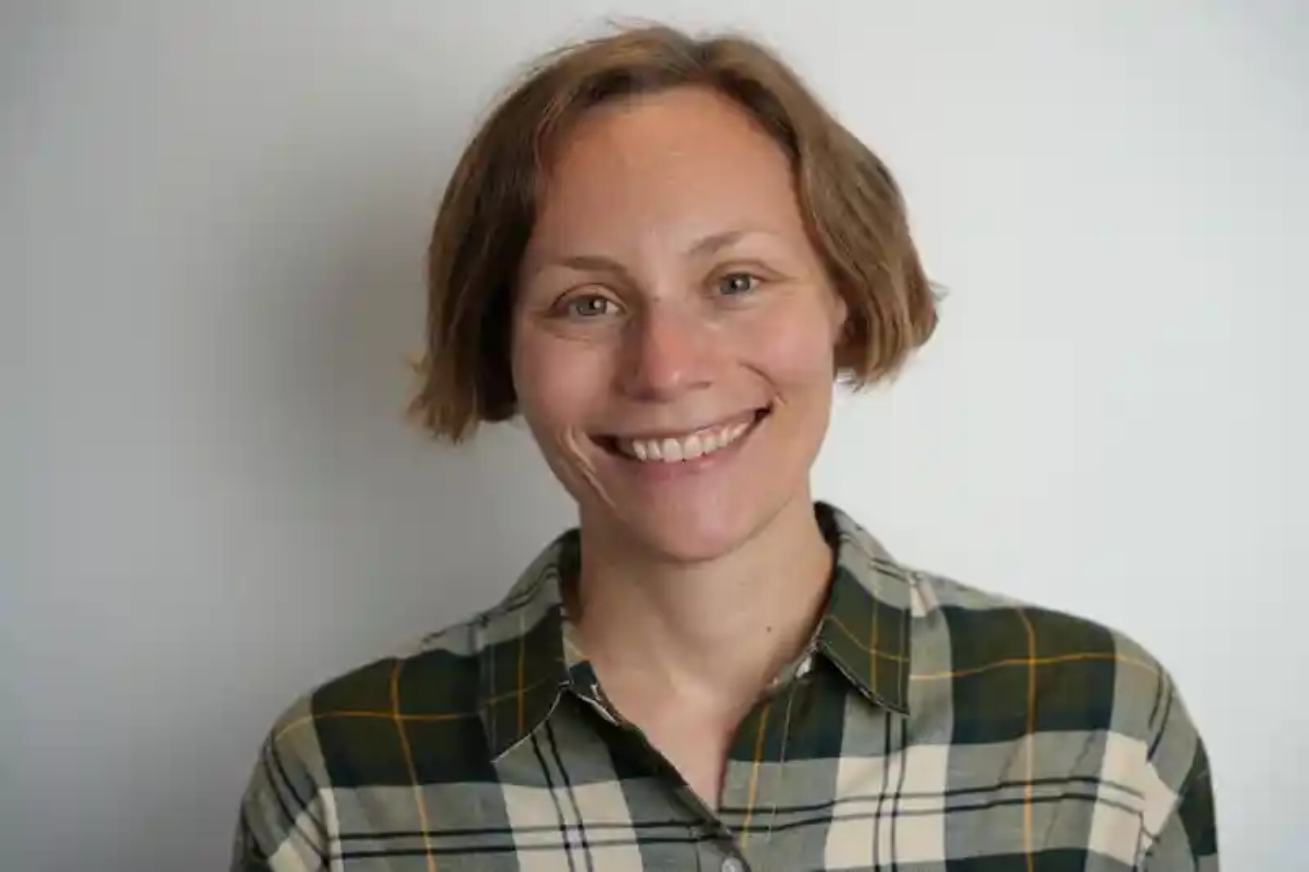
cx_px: 654
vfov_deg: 20.5
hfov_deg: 30.4
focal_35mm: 66
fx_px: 2410
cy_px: 436
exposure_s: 1/160
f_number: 4
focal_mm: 66.3
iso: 500
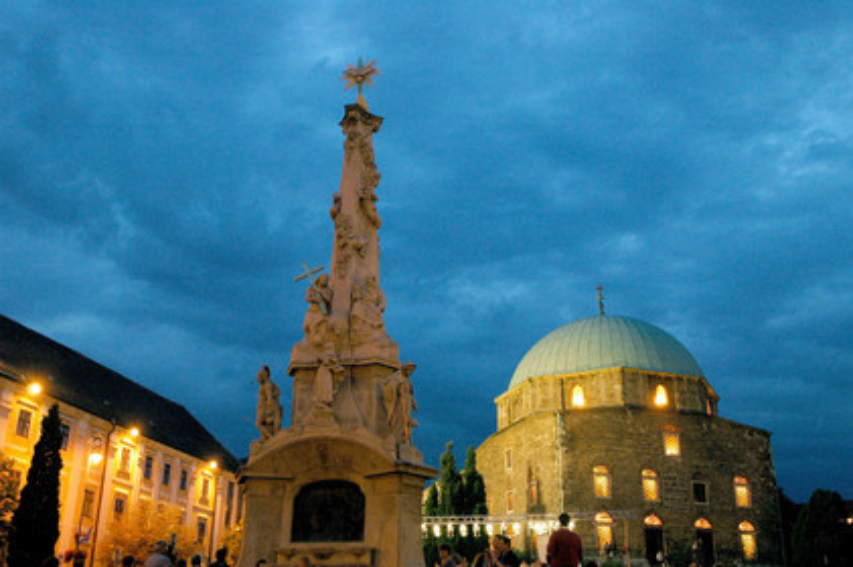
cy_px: 284
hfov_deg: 49.6
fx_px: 923
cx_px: 426
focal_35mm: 39
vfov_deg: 34.2
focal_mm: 26
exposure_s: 1/15
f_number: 2.8
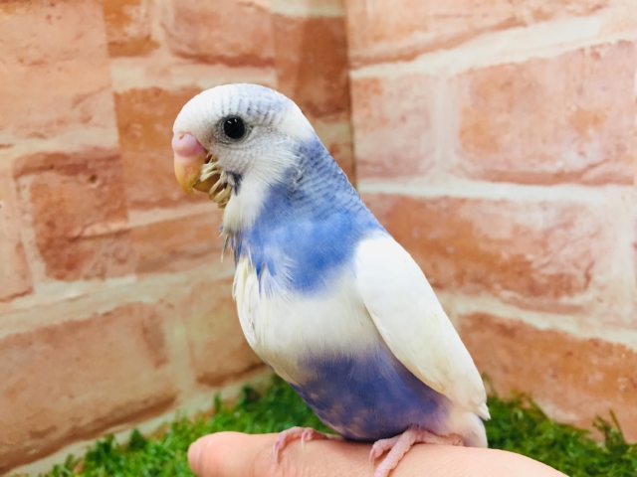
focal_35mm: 29
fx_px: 534
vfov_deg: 48.2
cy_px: 238
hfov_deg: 61.7
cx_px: 318
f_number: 2.2
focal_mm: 4.15
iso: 50
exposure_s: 1/30
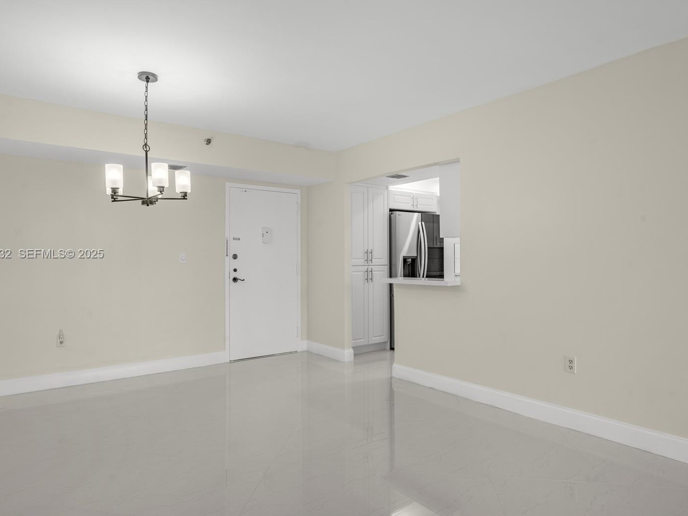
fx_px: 417
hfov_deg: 79.0
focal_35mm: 21
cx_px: 345
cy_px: 255
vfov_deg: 63.4
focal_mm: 19
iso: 640
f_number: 9
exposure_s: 1/160
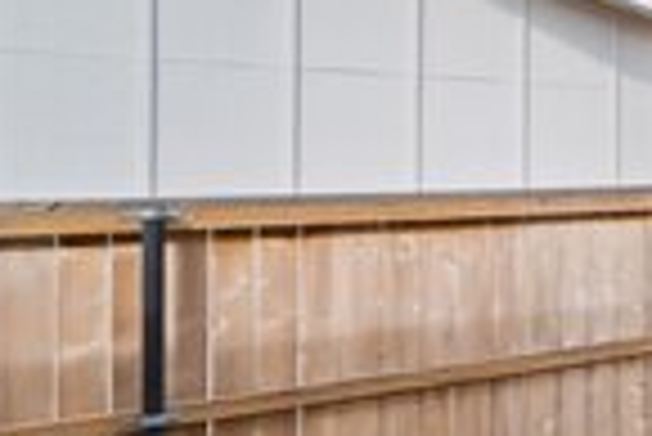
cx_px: 1241
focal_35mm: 53
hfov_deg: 20.7
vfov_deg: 25.6
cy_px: 187
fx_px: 961
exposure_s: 1/6
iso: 100
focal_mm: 12
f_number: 9
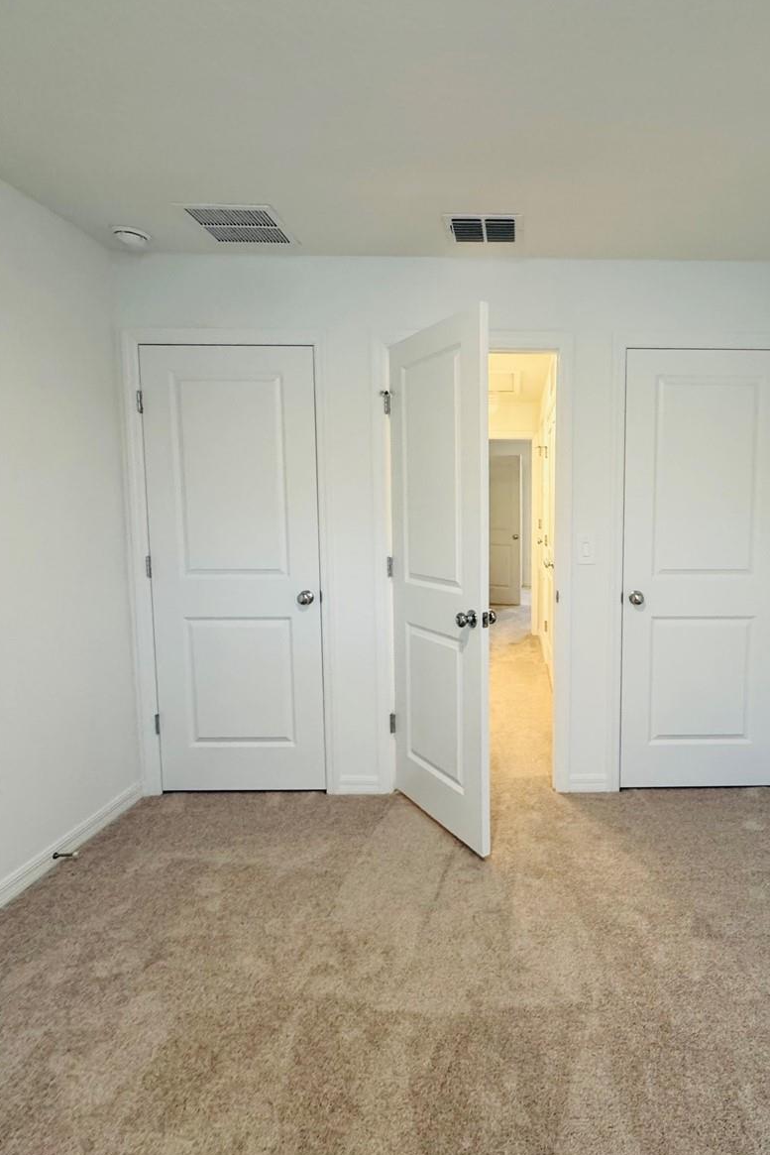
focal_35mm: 20
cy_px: 573
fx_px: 641
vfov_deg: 84.0
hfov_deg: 60.0
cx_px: 532
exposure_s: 1/120
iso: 320
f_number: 2.2
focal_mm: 2.22
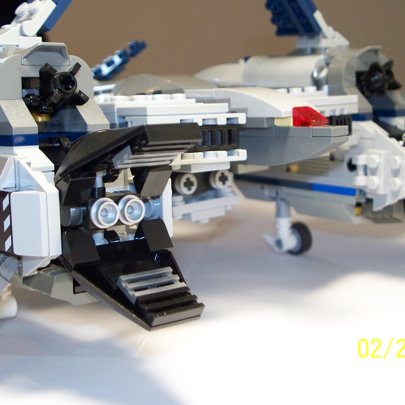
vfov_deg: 26.5
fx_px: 860
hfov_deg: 26.5
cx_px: 202
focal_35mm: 65
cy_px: 170
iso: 200
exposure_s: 1/60
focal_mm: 9.86
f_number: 2.9
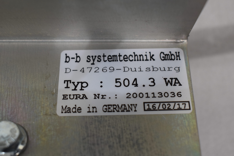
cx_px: 117
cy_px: 78
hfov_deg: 37.8
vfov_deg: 25.8
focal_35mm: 52
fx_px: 341
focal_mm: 35
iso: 400
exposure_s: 1/60
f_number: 6.3
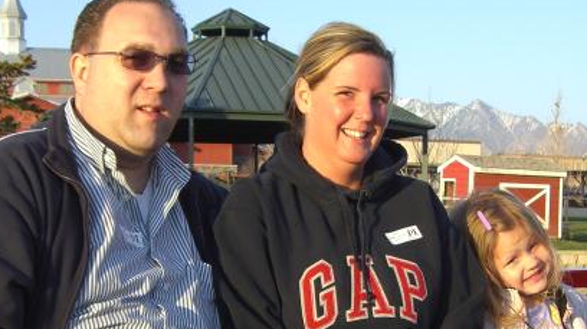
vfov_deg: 15.3
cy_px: 270
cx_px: 329
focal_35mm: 78
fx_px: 1213
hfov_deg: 27.2
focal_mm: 6.2
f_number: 2.7
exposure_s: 1/400
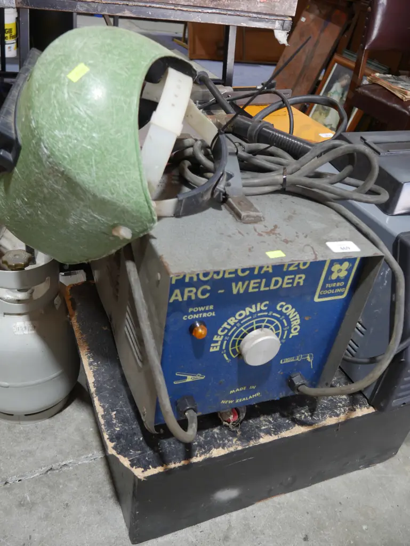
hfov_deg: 46.8
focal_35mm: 30
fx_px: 473
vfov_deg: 59.9
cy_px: 273
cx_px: 205
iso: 400
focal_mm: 15
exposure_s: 1/60
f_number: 3.6
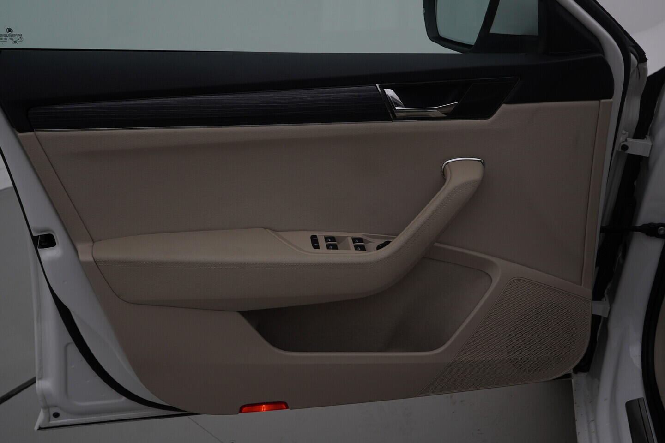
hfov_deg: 53.1
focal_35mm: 36
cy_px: 222
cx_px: 332
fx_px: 665
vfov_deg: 36.9
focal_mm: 24
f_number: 5.6
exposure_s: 1/160
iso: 125
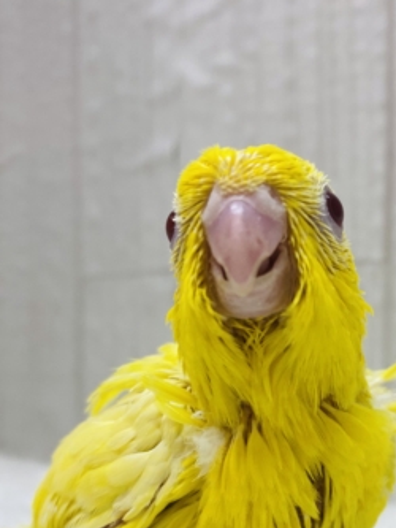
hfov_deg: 30.0
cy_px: 379
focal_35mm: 48
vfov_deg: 38.9
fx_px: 732
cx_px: 276
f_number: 1.8
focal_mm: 4.25
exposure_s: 1/100
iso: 50
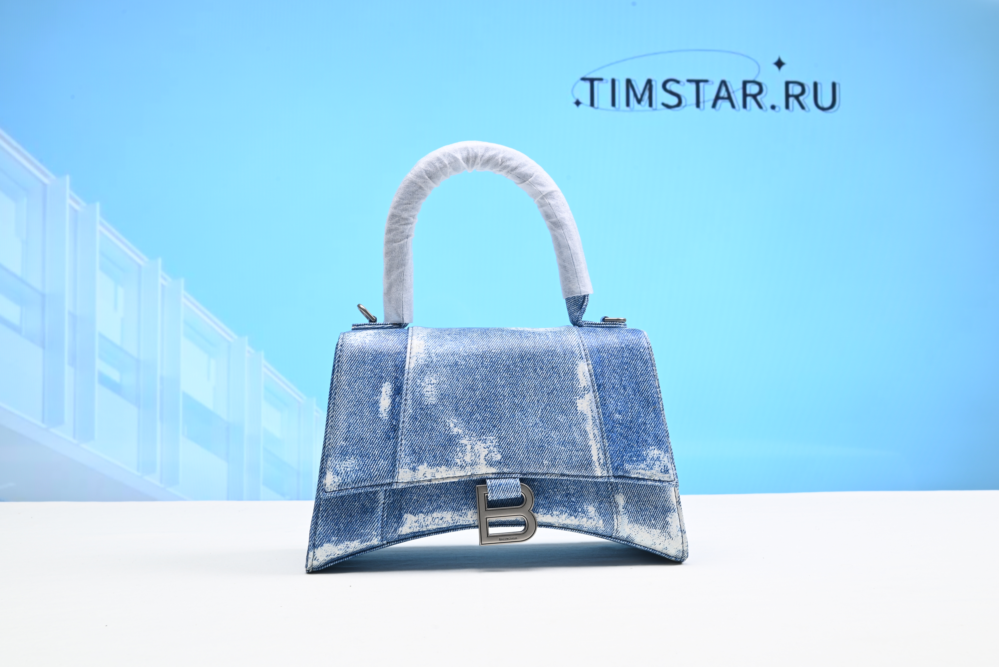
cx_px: 500
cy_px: 334
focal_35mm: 41
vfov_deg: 32.7
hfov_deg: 47.4
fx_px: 1138
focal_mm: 41
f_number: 16
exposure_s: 1/2
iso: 100
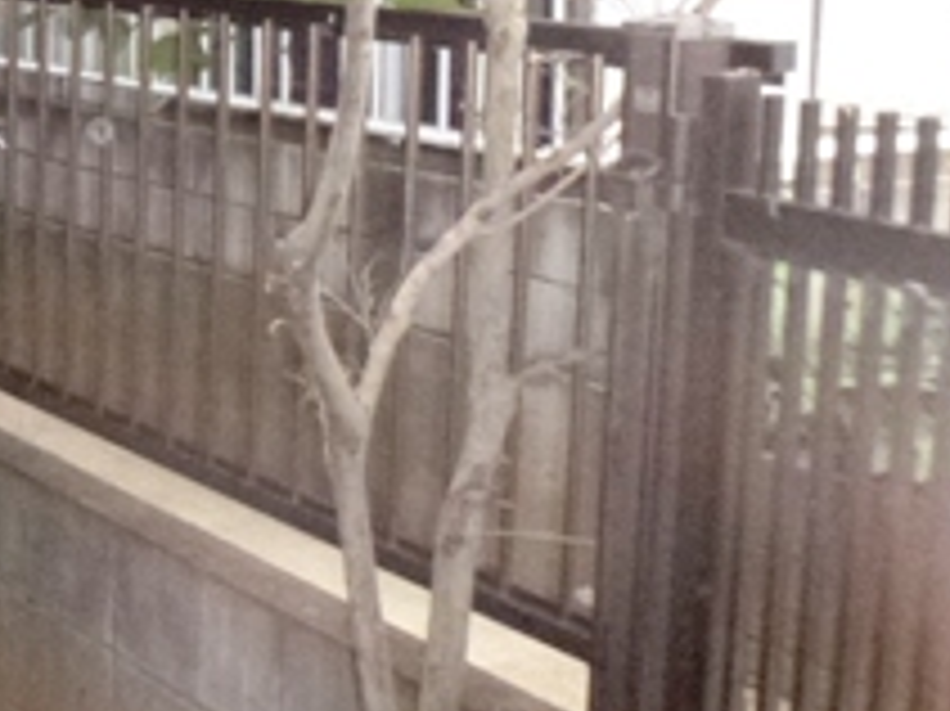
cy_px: 130
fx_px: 2085
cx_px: -423
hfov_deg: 21.9
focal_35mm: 76
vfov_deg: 19.2
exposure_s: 1/60
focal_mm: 4.5
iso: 1000
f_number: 3.9
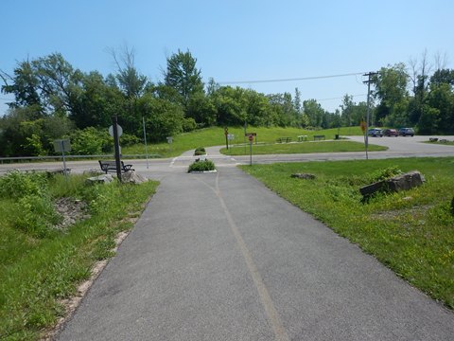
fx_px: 315
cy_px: 170
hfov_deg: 71.6
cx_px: 227
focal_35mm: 24
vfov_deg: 56.8
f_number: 4.1
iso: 125
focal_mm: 4.3
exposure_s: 1/1250
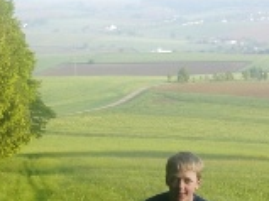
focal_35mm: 107
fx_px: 831
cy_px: 171
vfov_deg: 13.7
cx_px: 149
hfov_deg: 18.4
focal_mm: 6.3
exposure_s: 1/200
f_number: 3.1
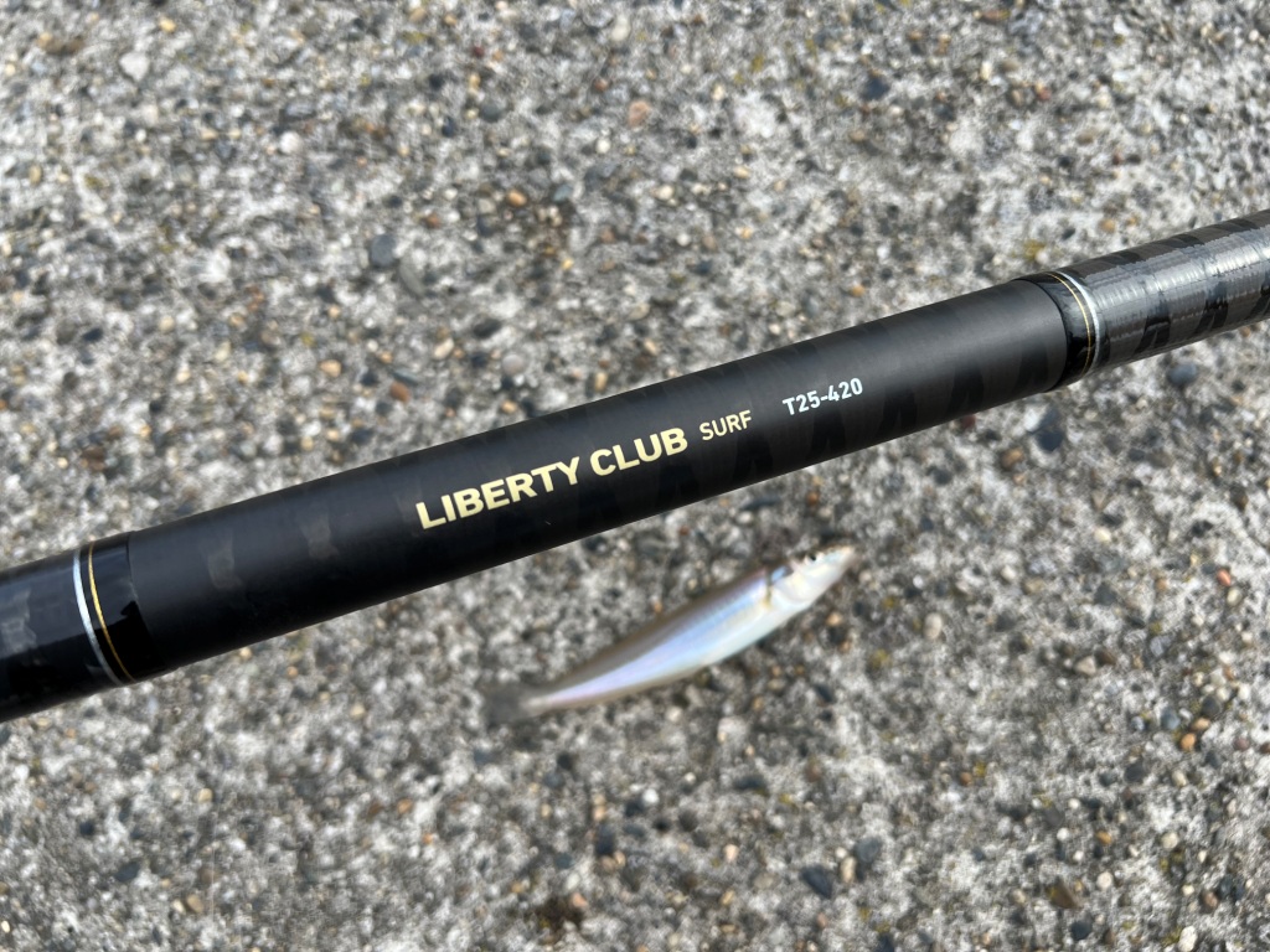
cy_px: 476
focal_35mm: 26
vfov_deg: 53.1
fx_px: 954
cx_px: 635
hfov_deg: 67.3
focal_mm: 5.7
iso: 50
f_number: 1.5
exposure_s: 1/1344
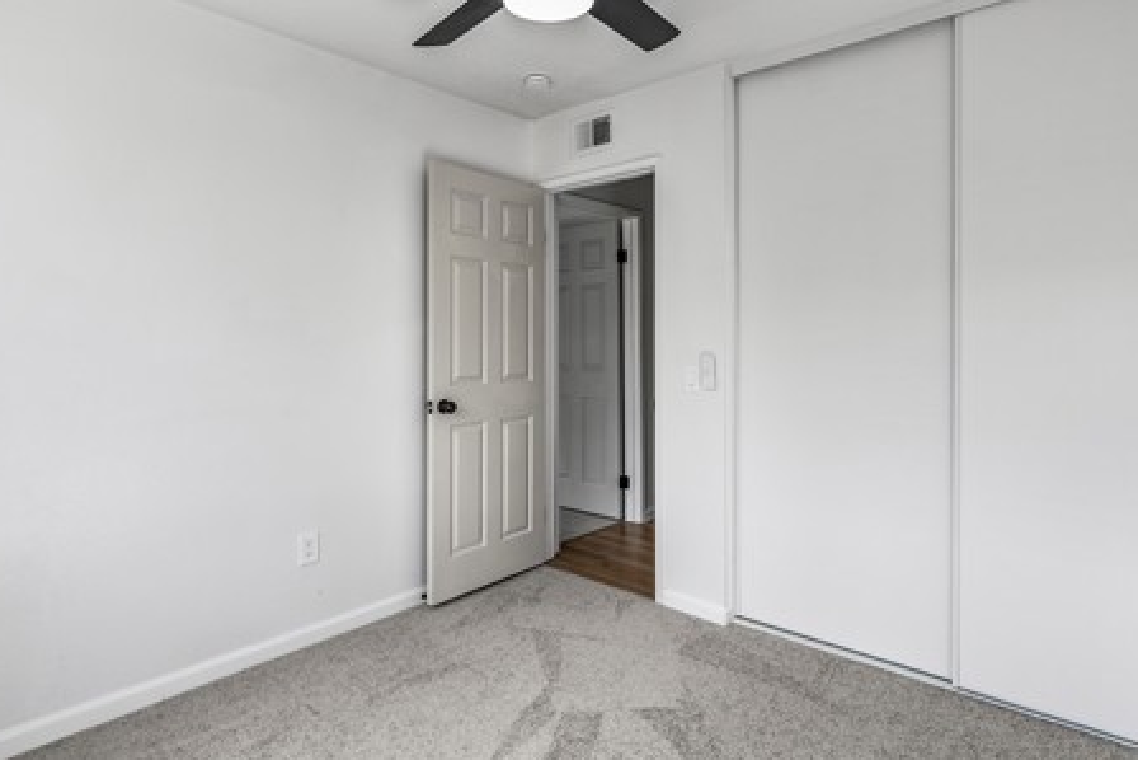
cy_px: 337
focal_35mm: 20
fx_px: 632
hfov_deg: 84.0
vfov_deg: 61.8
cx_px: 574
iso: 320
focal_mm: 14
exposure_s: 1/100
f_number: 7.1
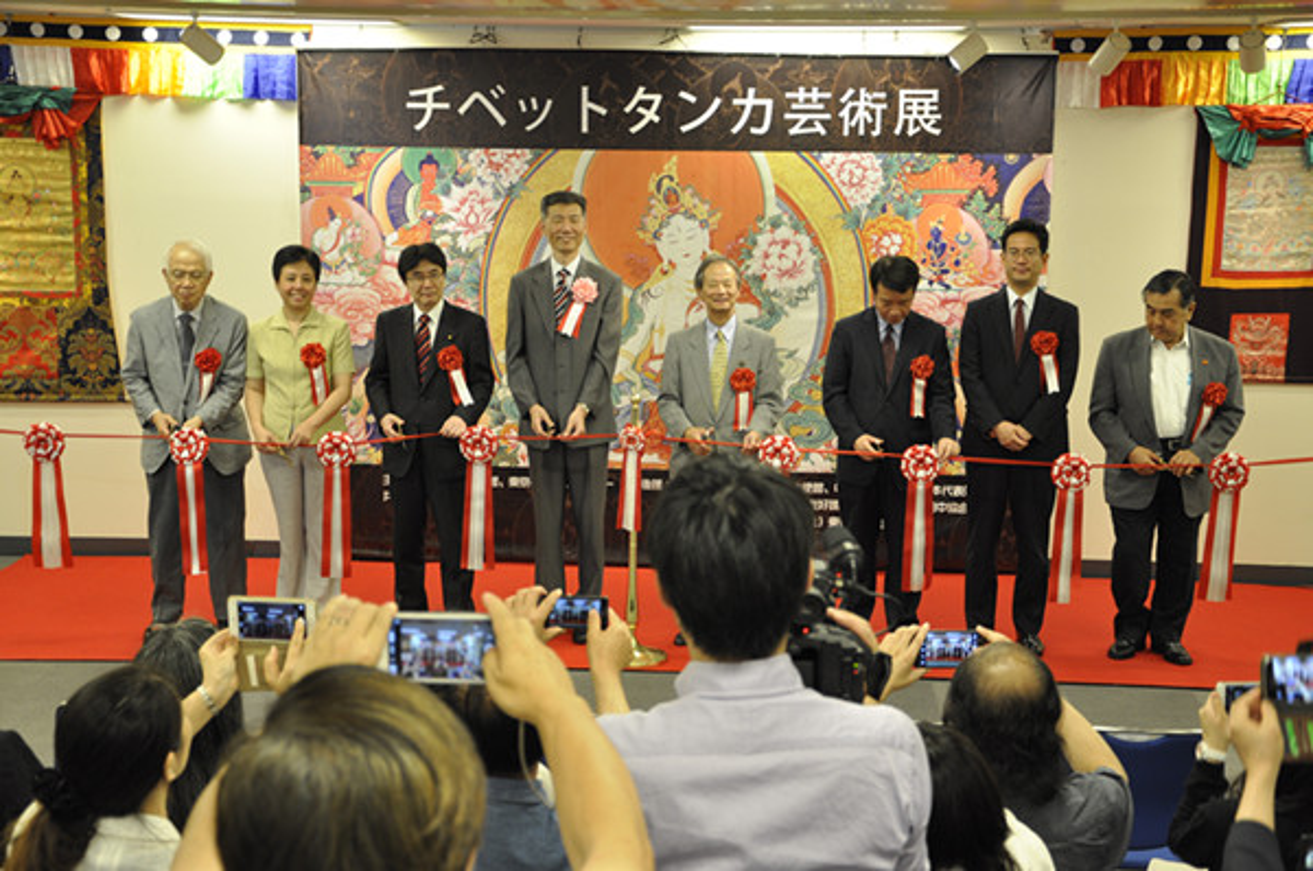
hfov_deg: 37.9
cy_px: 436
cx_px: 656
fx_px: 1912
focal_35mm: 52
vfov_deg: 25.7
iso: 400
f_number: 5
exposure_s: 1/25
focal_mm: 35
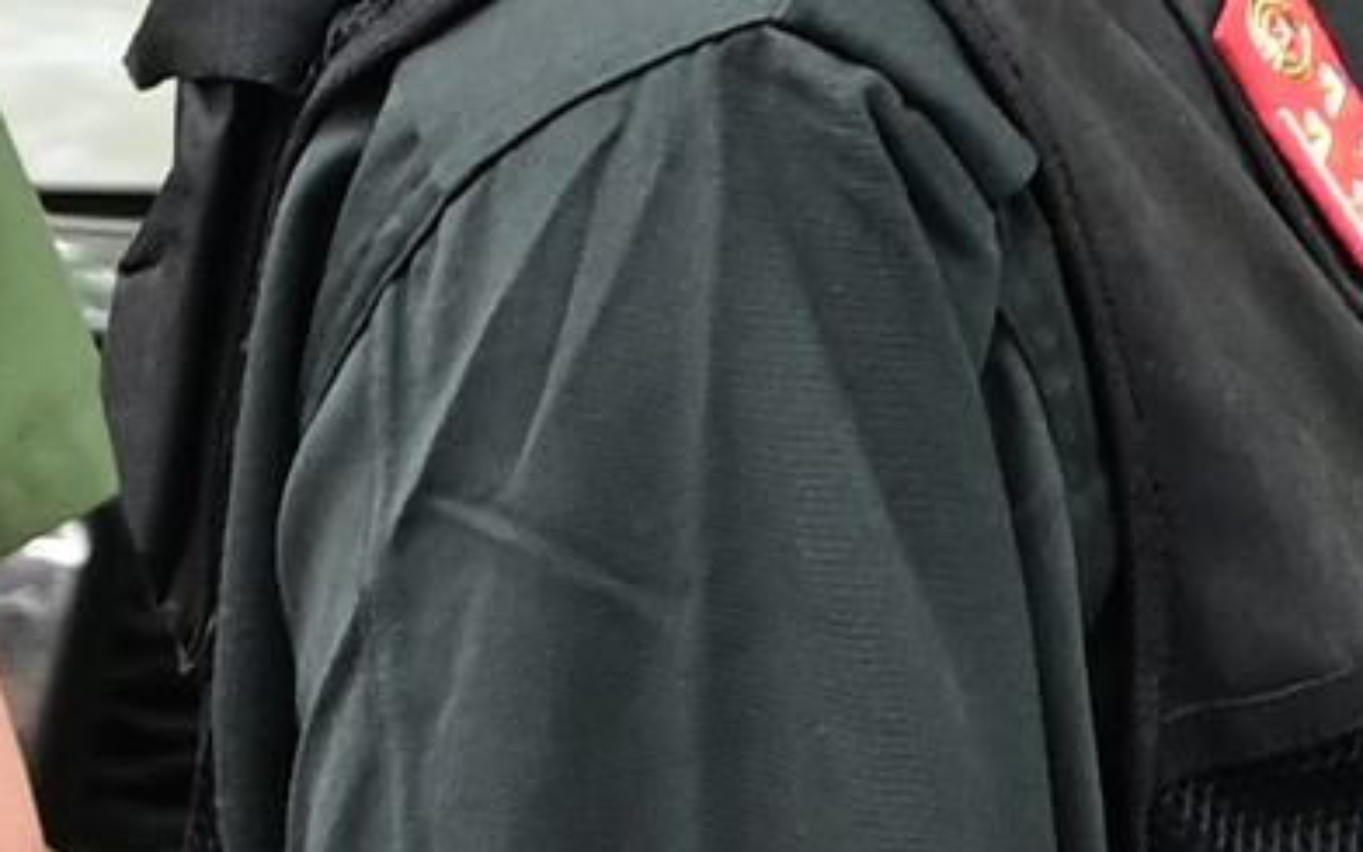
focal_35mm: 398
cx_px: 4635
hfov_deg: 4.9
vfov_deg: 3.3
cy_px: -56
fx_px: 14784
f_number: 7.1
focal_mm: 35
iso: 500
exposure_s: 1/200
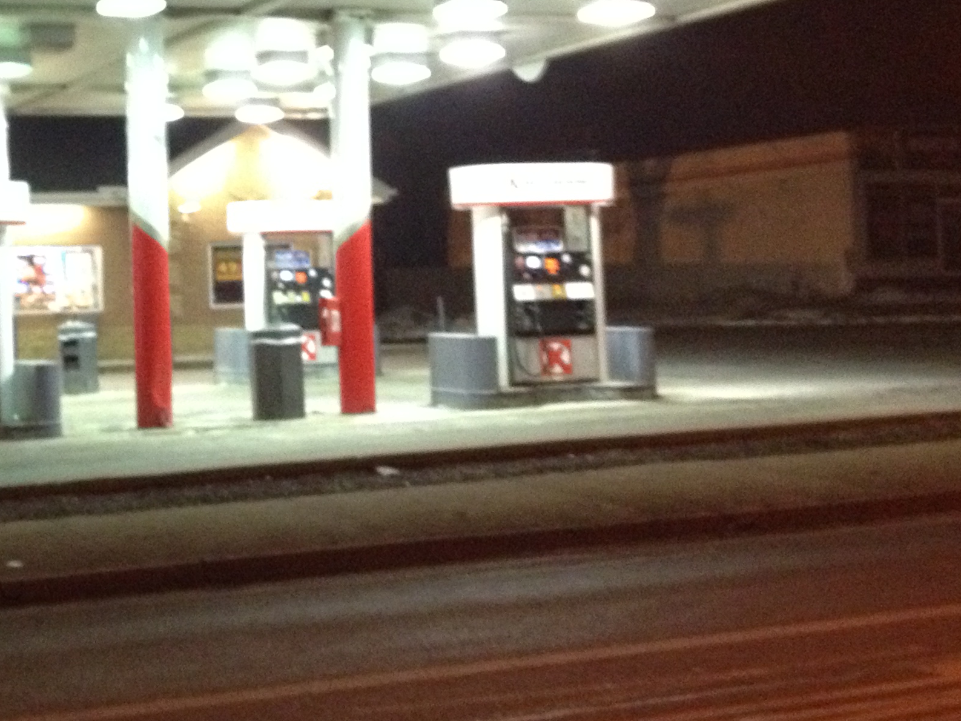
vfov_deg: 20.3
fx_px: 1999
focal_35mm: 72
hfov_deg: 26.1
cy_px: 206
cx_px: 90
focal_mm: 4.28
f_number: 2.4
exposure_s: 1/15
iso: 500
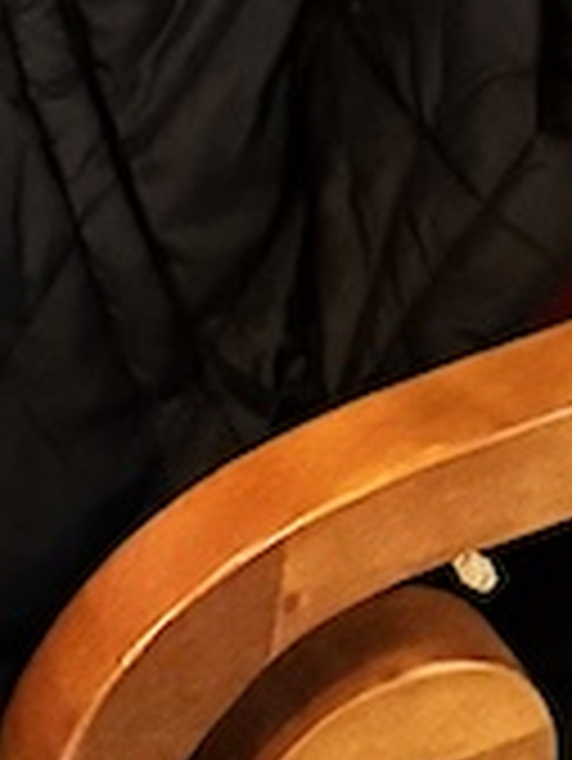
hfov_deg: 8.2
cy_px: -1803
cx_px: -662
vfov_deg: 8.7
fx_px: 3741
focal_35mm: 170
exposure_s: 1/33
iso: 800
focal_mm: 6.76
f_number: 1.78
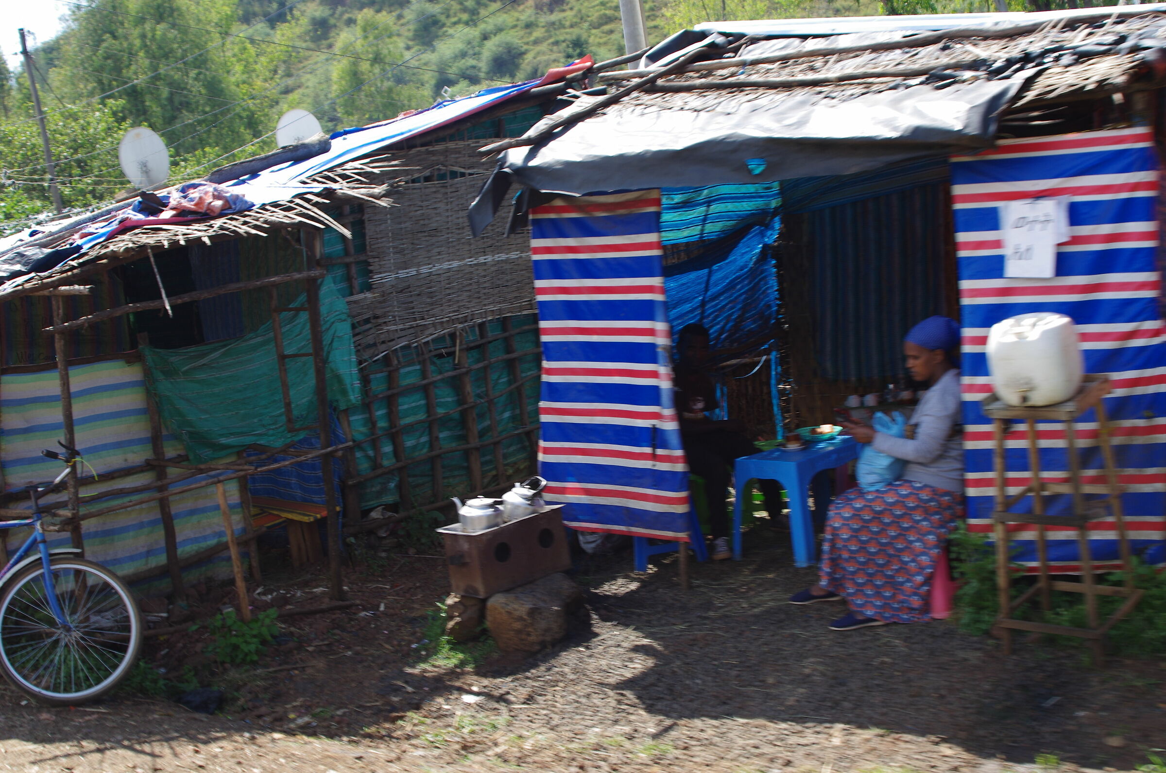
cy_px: 386
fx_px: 1584
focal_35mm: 49
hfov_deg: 40.4
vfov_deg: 27.4
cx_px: 583
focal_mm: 33
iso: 100
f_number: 5.6
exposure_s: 1/160
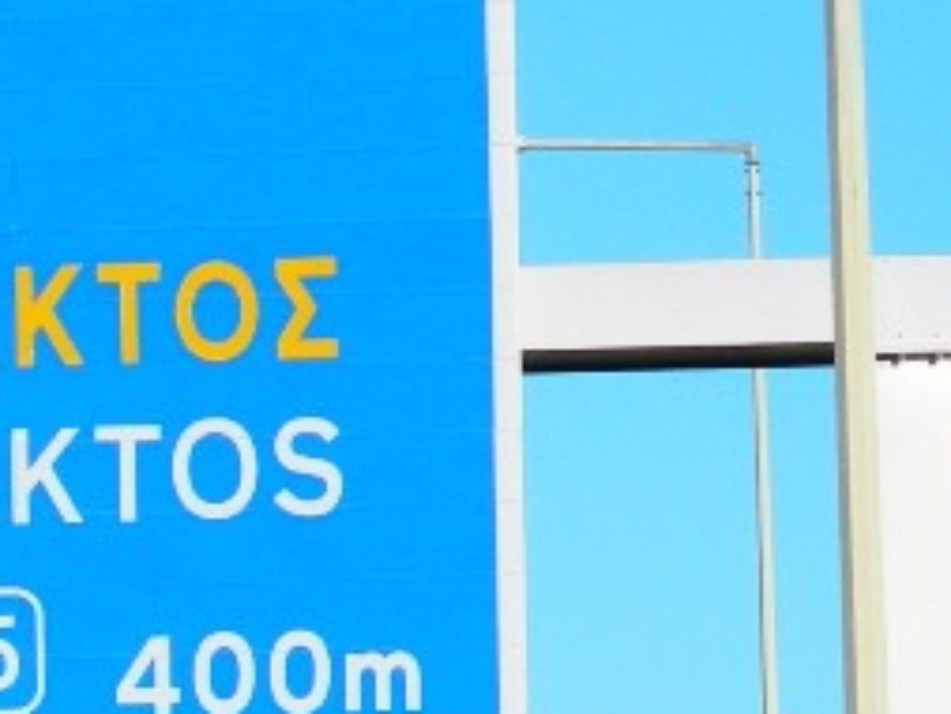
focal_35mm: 411
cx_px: -338
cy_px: 883
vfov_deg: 3.6
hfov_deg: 4.8
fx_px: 11297
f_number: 4.2
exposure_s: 1/640
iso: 80
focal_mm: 15.1
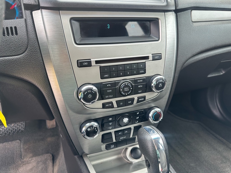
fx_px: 160
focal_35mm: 24
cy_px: 86
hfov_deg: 71.6
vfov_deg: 56.8
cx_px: 116
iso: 64
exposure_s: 1/121
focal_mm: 6.86
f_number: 1.78
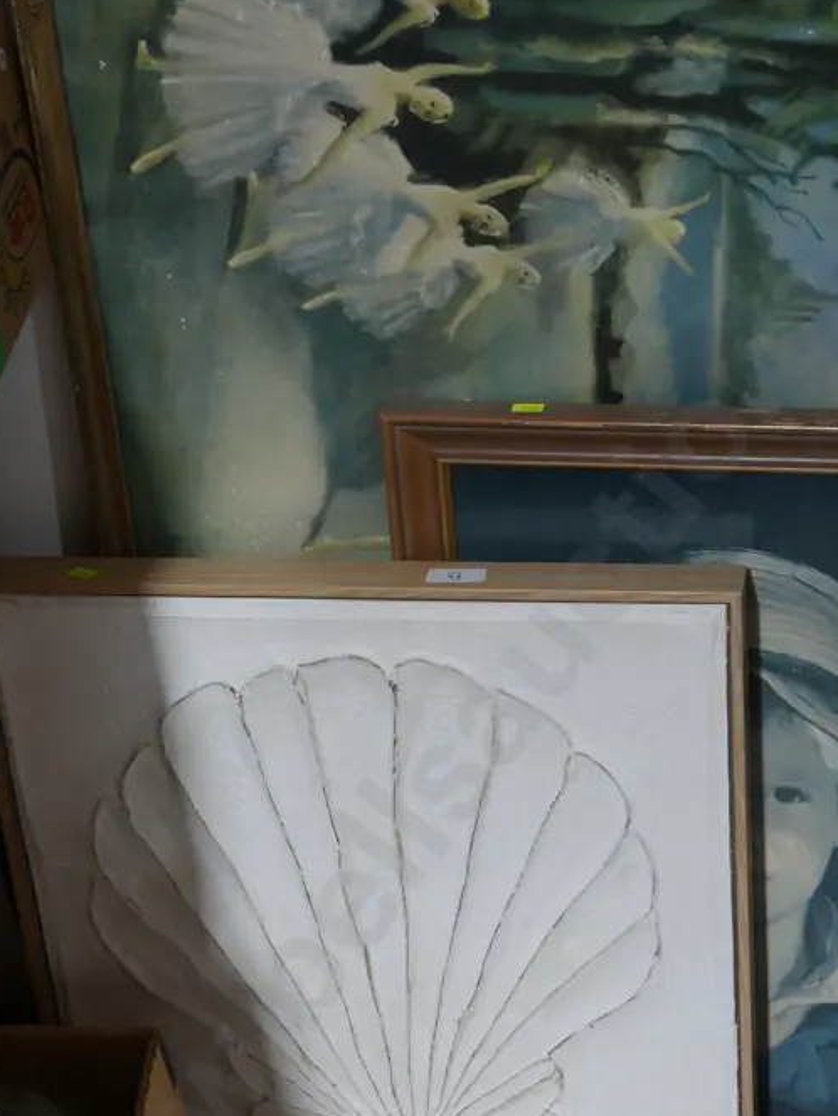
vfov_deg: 27.4
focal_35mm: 71
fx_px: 2290
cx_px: 556
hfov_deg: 20.7
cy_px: 640
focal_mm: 23
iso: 800
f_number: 5.1
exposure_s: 1/60
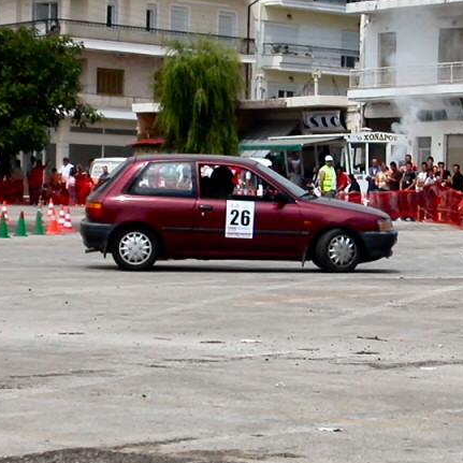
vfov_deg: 17.2
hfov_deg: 17.2
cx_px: 261
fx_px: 1528
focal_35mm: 101
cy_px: 221
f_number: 4
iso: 100
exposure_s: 1/1340
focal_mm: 11.8
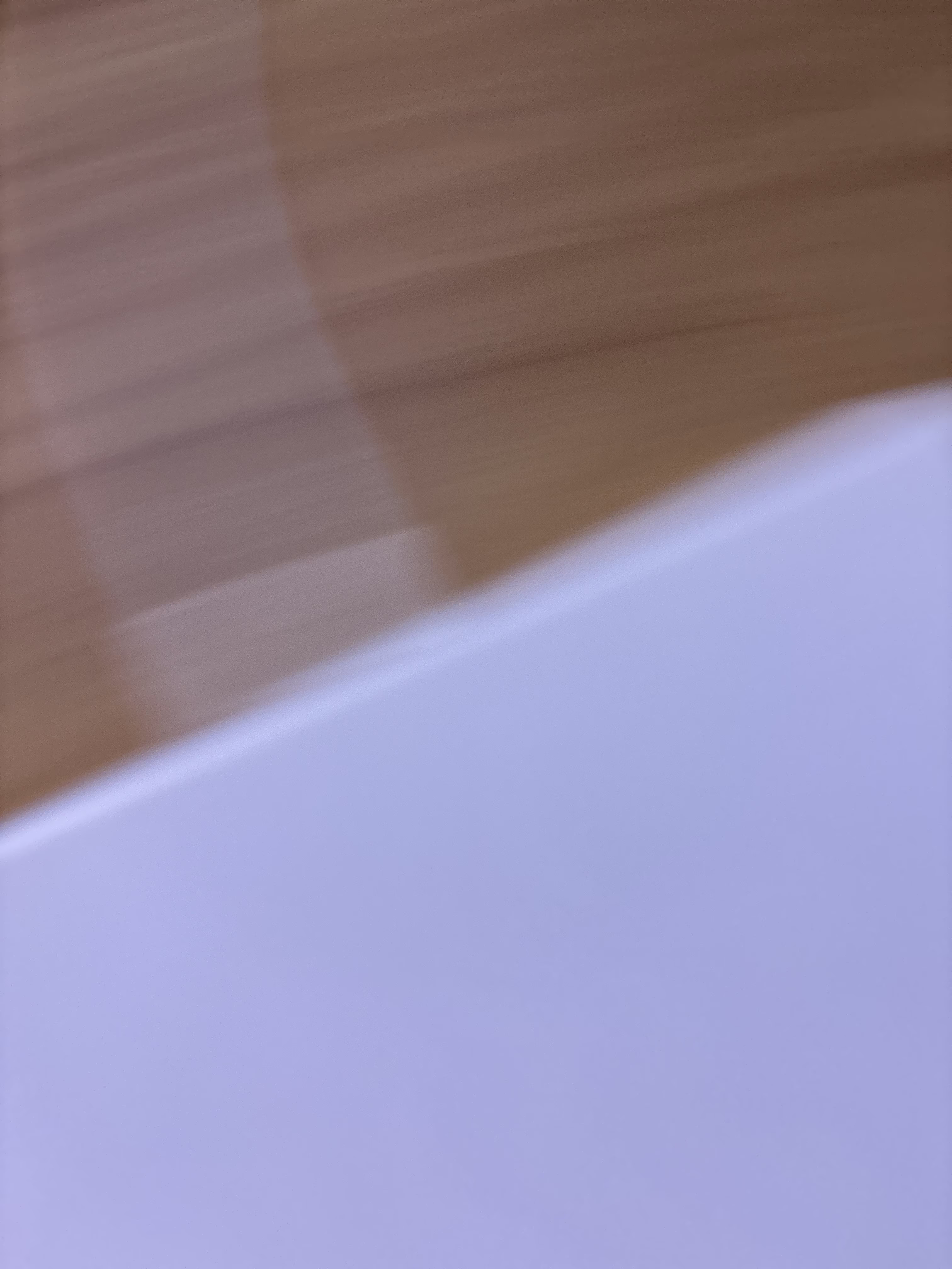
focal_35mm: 26
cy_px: 634
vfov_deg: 67.3
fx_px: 953
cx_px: 476
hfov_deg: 53.1
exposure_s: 1/17
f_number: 1.6
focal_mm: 5.96
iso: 1000
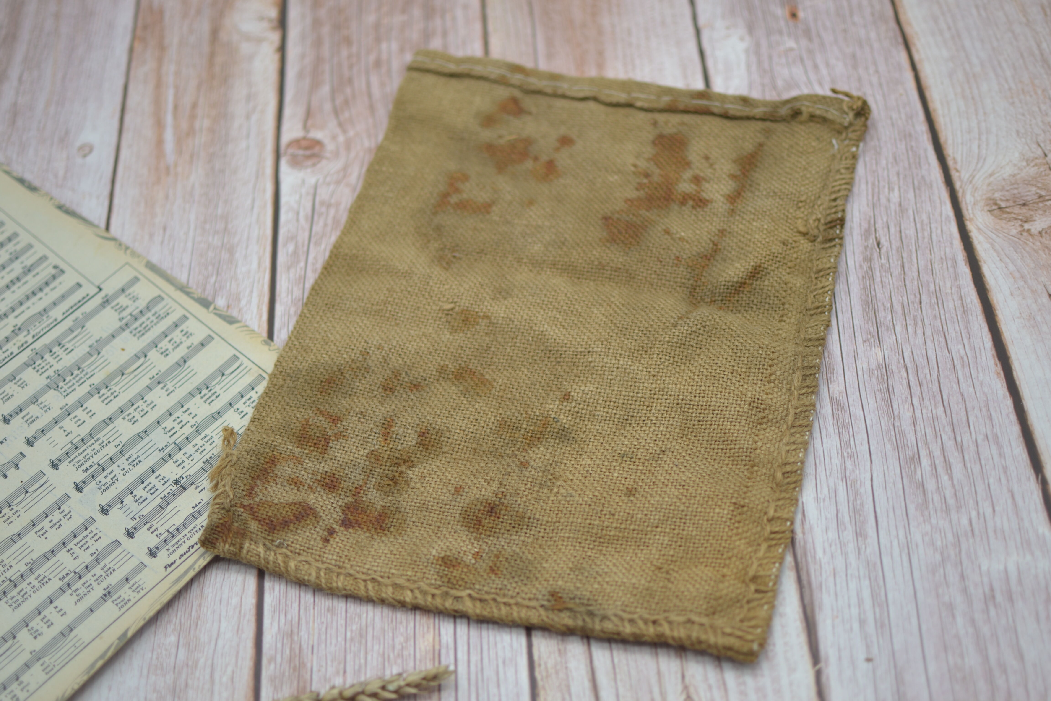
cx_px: 526
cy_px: 350
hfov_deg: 37.9
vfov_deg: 25.8
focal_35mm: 52
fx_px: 1533
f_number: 1.8
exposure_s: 1/500
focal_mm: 35
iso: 100
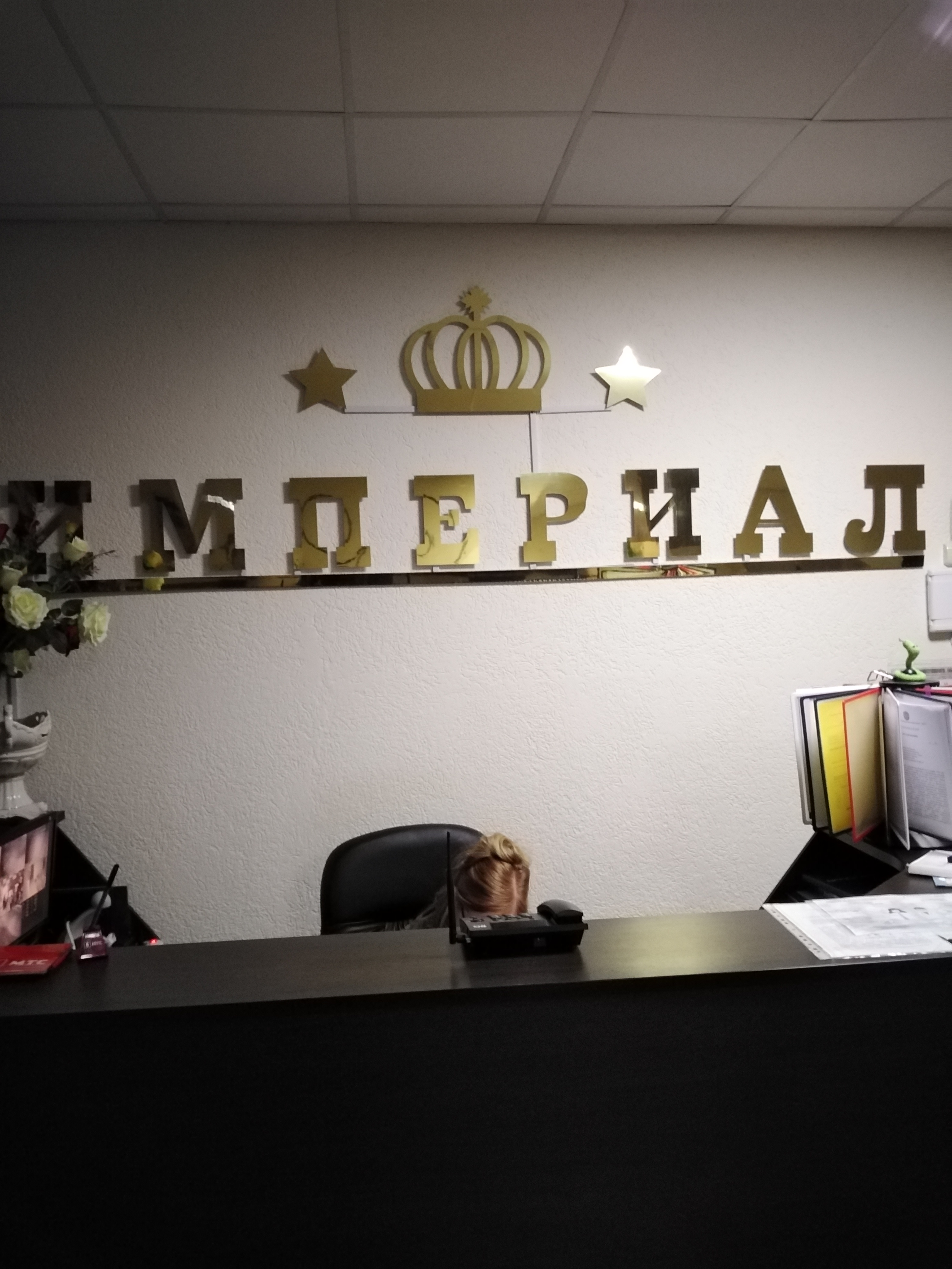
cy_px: 634
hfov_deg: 53.1
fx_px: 953
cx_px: 476
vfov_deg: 67.3
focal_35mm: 26
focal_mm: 3.62
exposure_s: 1/20
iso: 873
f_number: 1.8
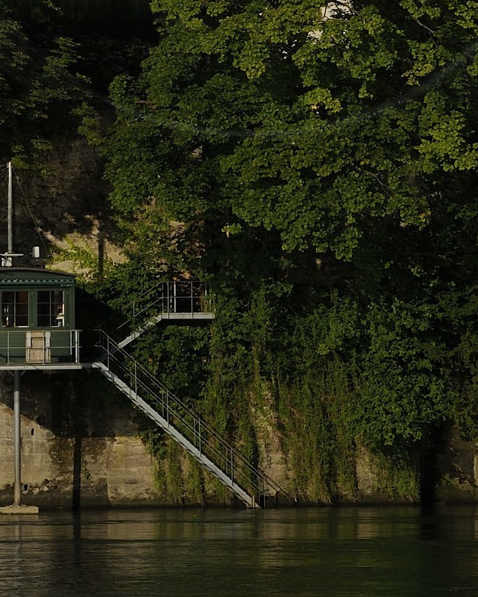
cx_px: 250
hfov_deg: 4.1
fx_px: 6629
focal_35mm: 375
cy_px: -179
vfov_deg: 5.1
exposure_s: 1/320
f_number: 11
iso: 200
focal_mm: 130
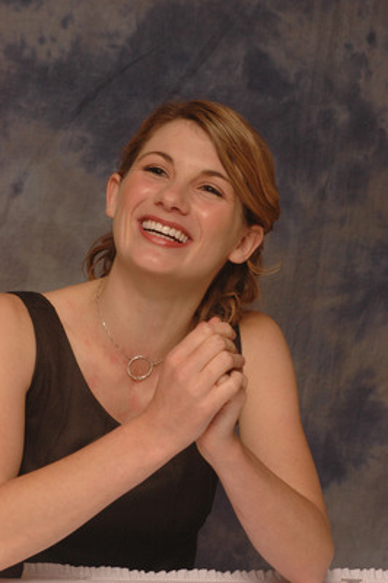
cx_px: 194
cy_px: 292
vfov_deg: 14.9
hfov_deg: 9.9
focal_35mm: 138
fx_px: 2235
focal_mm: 92
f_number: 11
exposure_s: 1/320
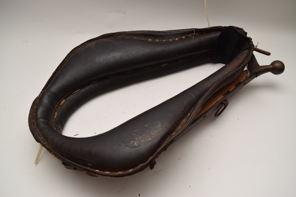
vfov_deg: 47.9
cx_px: 148
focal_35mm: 27
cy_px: 98
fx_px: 222
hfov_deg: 67.4
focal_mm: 18
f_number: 5.6
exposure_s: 1/100
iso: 800
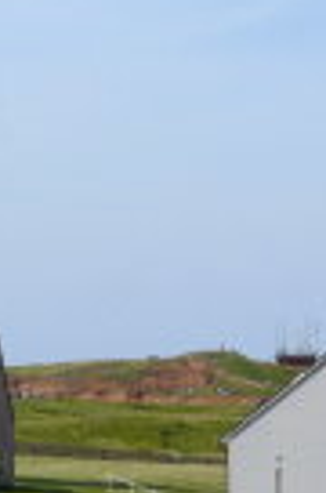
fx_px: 3727
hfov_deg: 5.0
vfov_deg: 7.6
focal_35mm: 273
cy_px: 174
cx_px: -159
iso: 100
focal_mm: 14.7
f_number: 7.1
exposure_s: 1/500
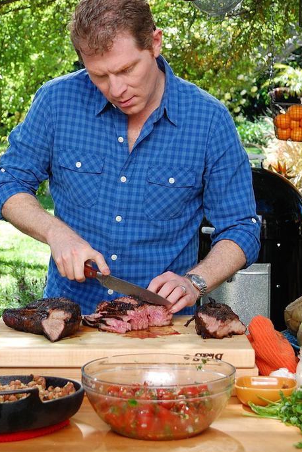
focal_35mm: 66
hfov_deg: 20.6
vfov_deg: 30.5
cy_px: 194
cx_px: 125
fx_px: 830
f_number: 5
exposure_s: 1/125
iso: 200
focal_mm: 32
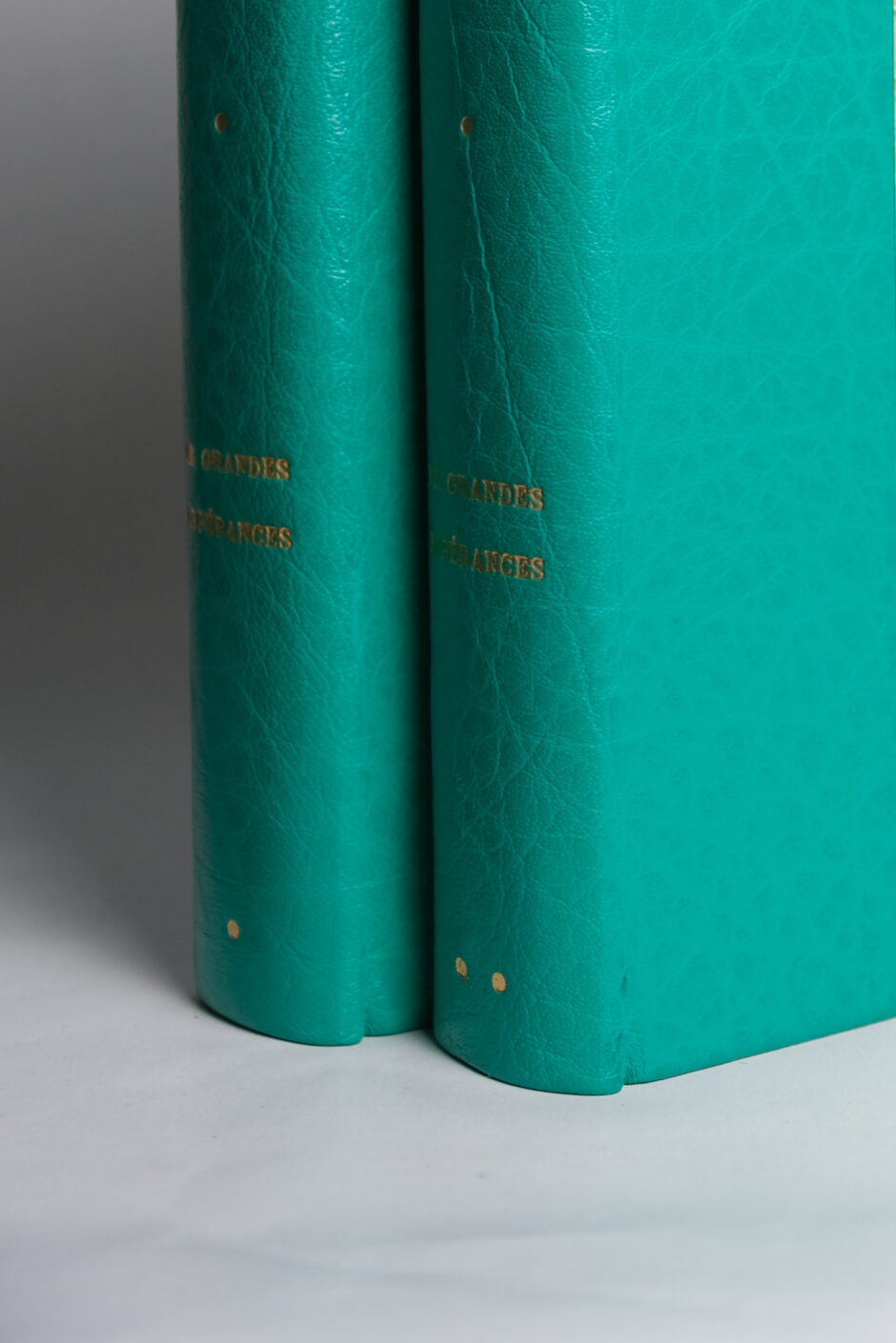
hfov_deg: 16.4
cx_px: 808
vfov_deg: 24.2
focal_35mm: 82
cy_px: 186
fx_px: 3060
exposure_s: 1/100
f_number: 4
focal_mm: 29.8
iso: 320
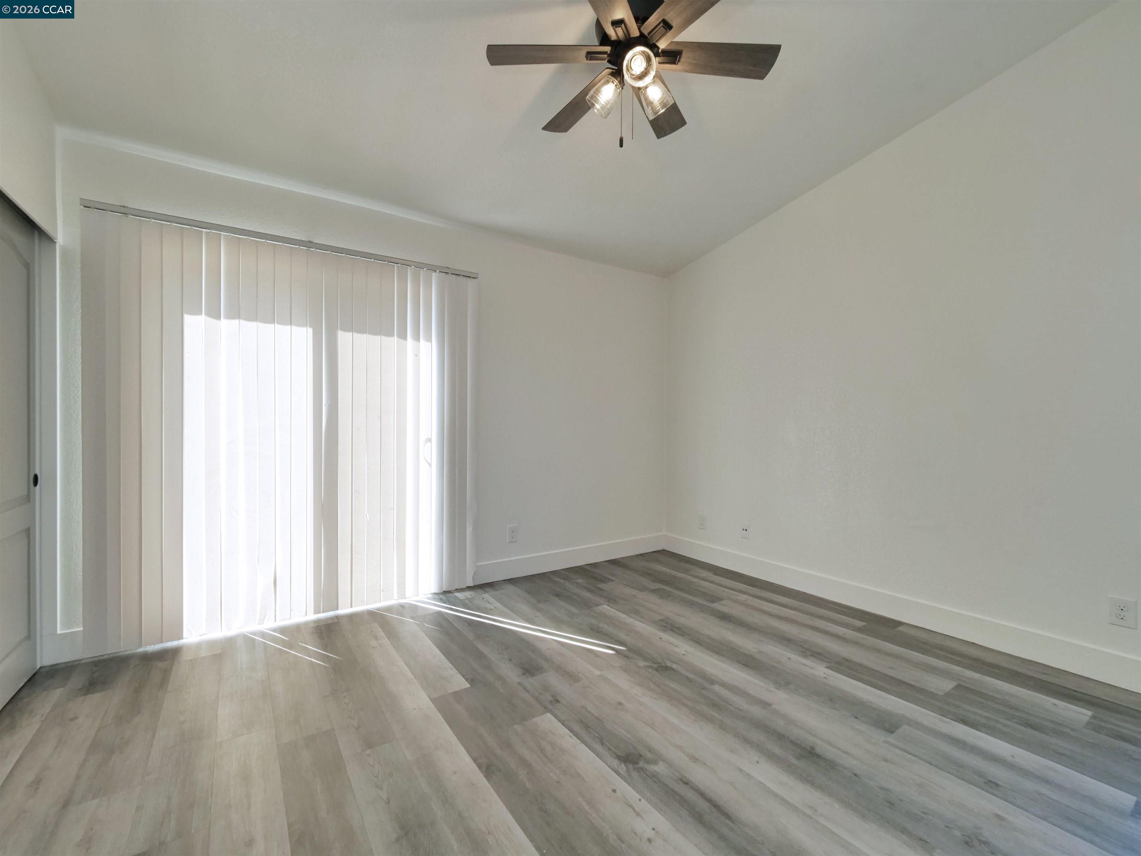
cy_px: 428
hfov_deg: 102.1
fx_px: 461
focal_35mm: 14
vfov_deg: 85.7
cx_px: 570
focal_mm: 7
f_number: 6.3
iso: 800
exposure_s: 1/160
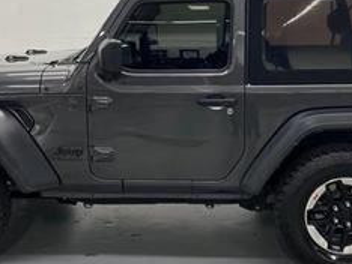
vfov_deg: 26.0
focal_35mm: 56
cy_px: 82
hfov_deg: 34.3
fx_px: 570
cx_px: 185
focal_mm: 5.7
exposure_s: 1/60
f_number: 1.5
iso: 100
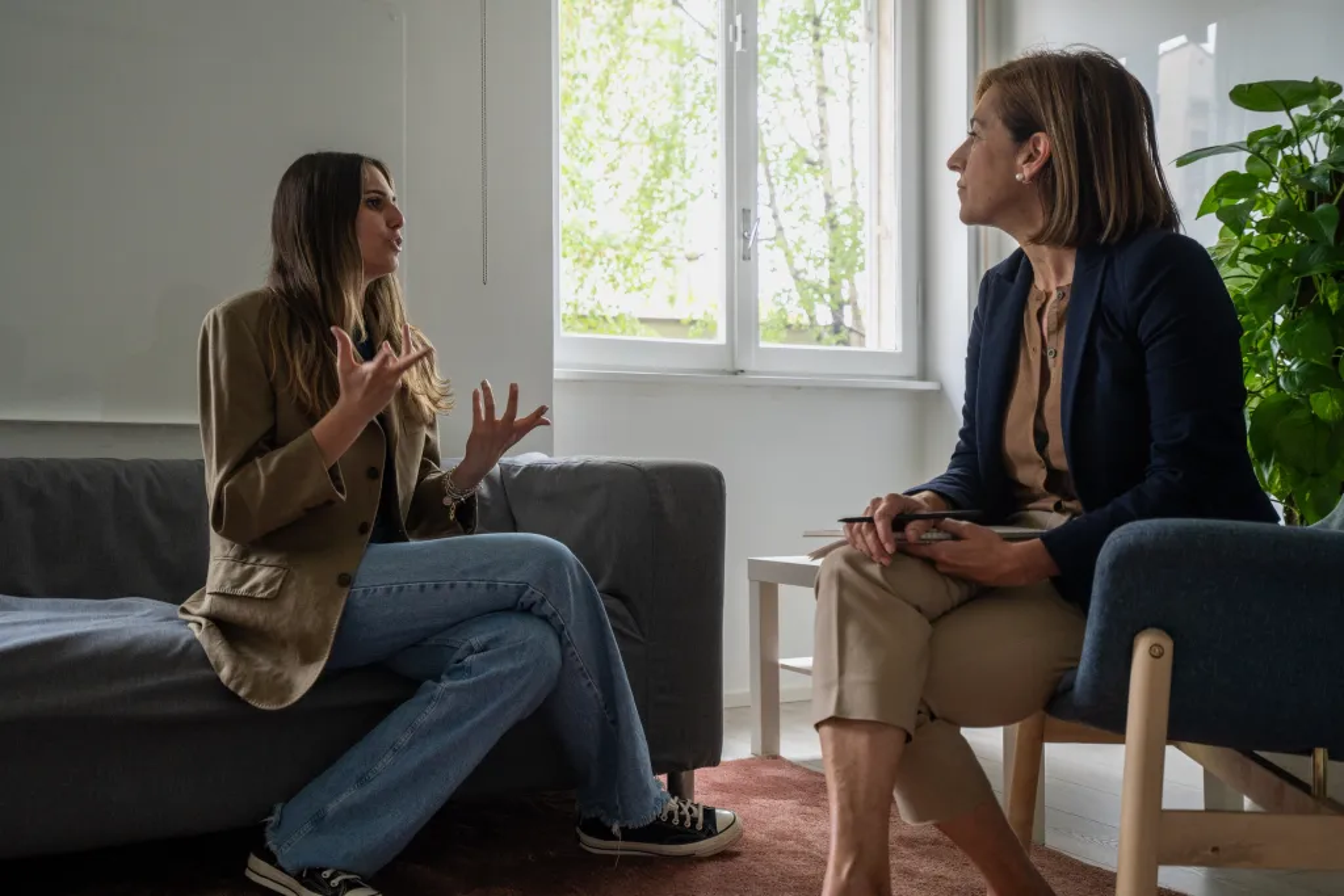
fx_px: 1307
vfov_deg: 37.9
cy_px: 448
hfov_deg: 54.4
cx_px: 672
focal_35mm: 35
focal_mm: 35
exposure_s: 1/160
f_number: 4
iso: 800
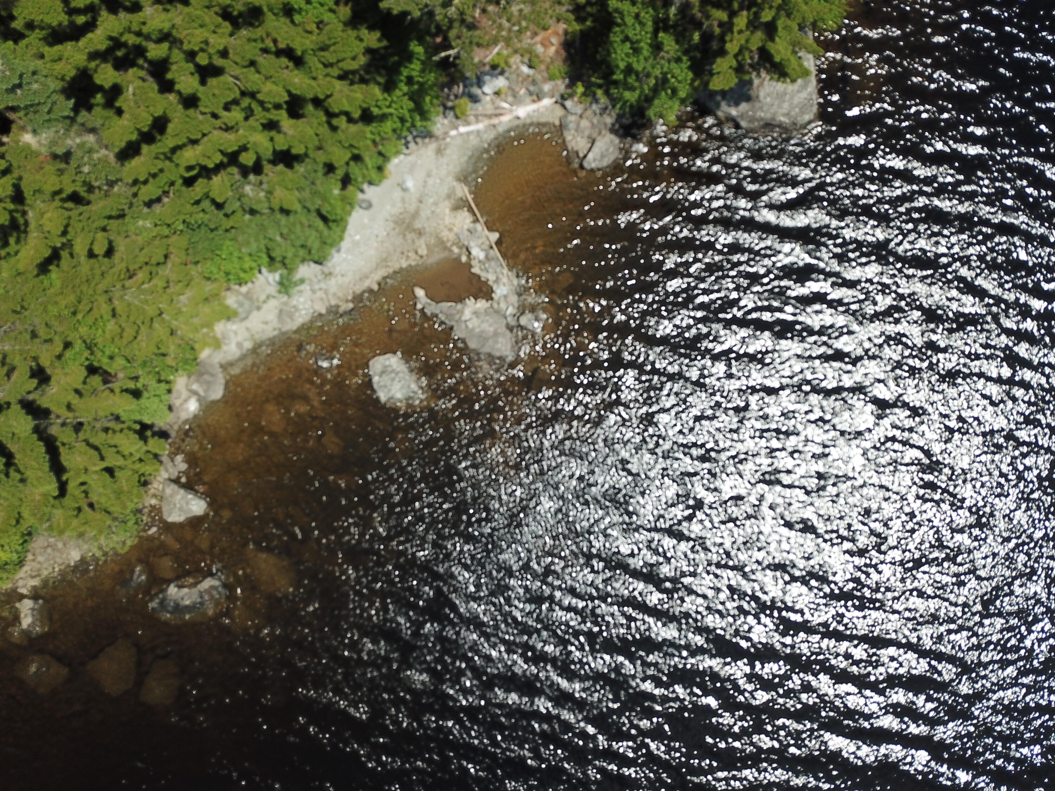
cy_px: 396
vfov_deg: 53.1
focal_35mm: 26
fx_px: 792
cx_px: 528
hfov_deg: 67.3
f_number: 2.2
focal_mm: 4.73
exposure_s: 1/1429
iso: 100
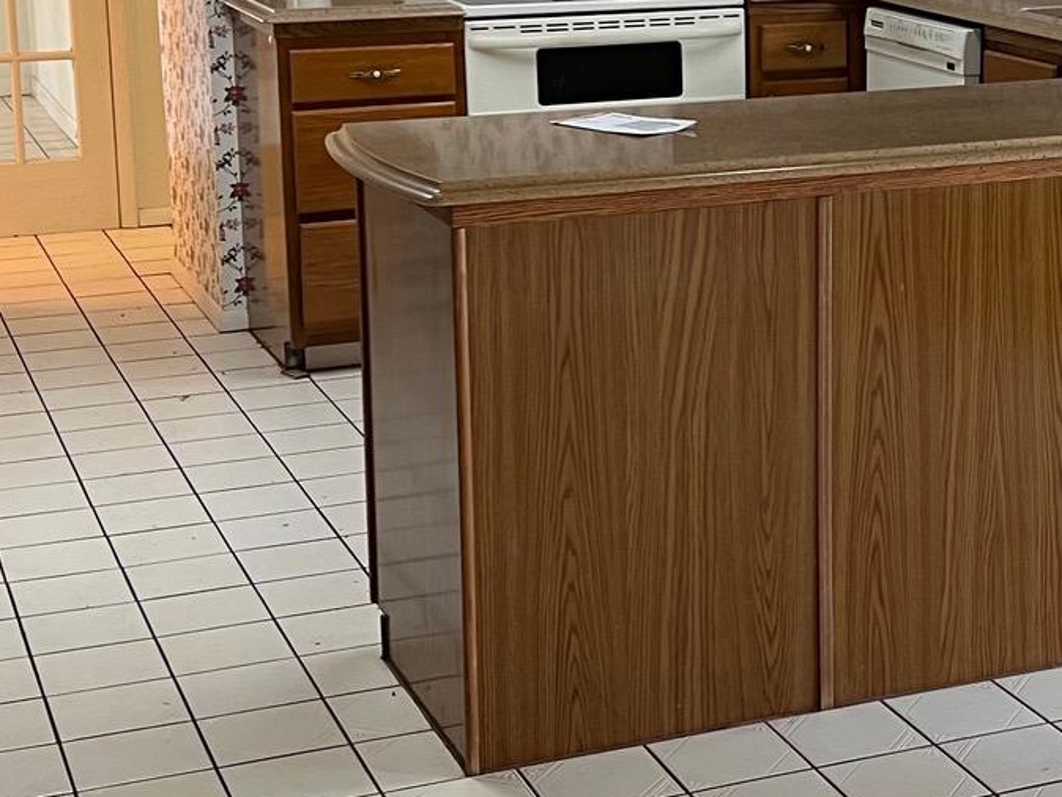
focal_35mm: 79
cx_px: 917
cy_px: 239
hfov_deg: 24.1
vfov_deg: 18.6
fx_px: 2425
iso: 80
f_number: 1.5
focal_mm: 5.7
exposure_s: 1/60
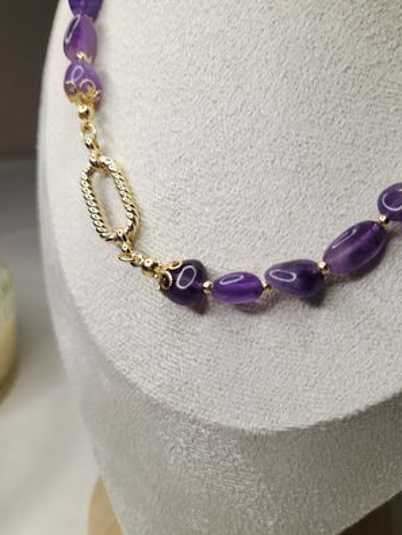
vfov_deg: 58.2
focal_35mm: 31
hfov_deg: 45.3
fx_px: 479
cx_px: 236
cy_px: 292
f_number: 1.8
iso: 64
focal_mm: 5.4
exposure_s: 1/50
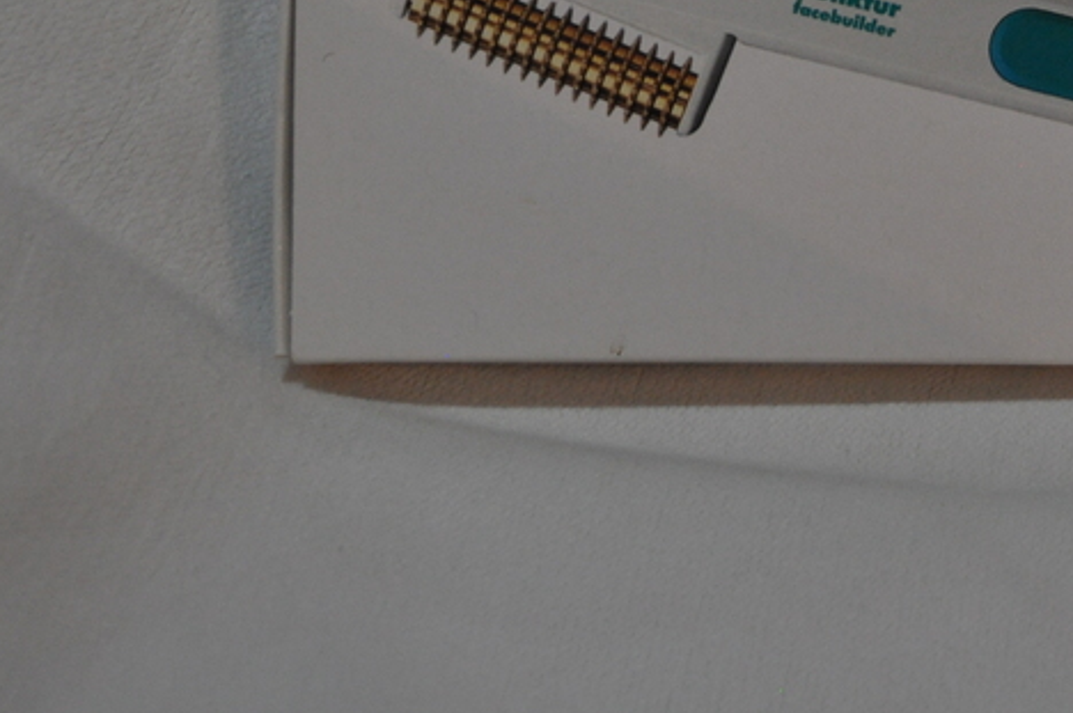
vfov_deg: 12.2
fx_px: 3275
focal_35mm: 110
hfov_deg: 18.2
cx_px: 1018
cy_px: -53
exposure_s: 1/60
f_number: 4.8
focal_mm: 32
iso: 800
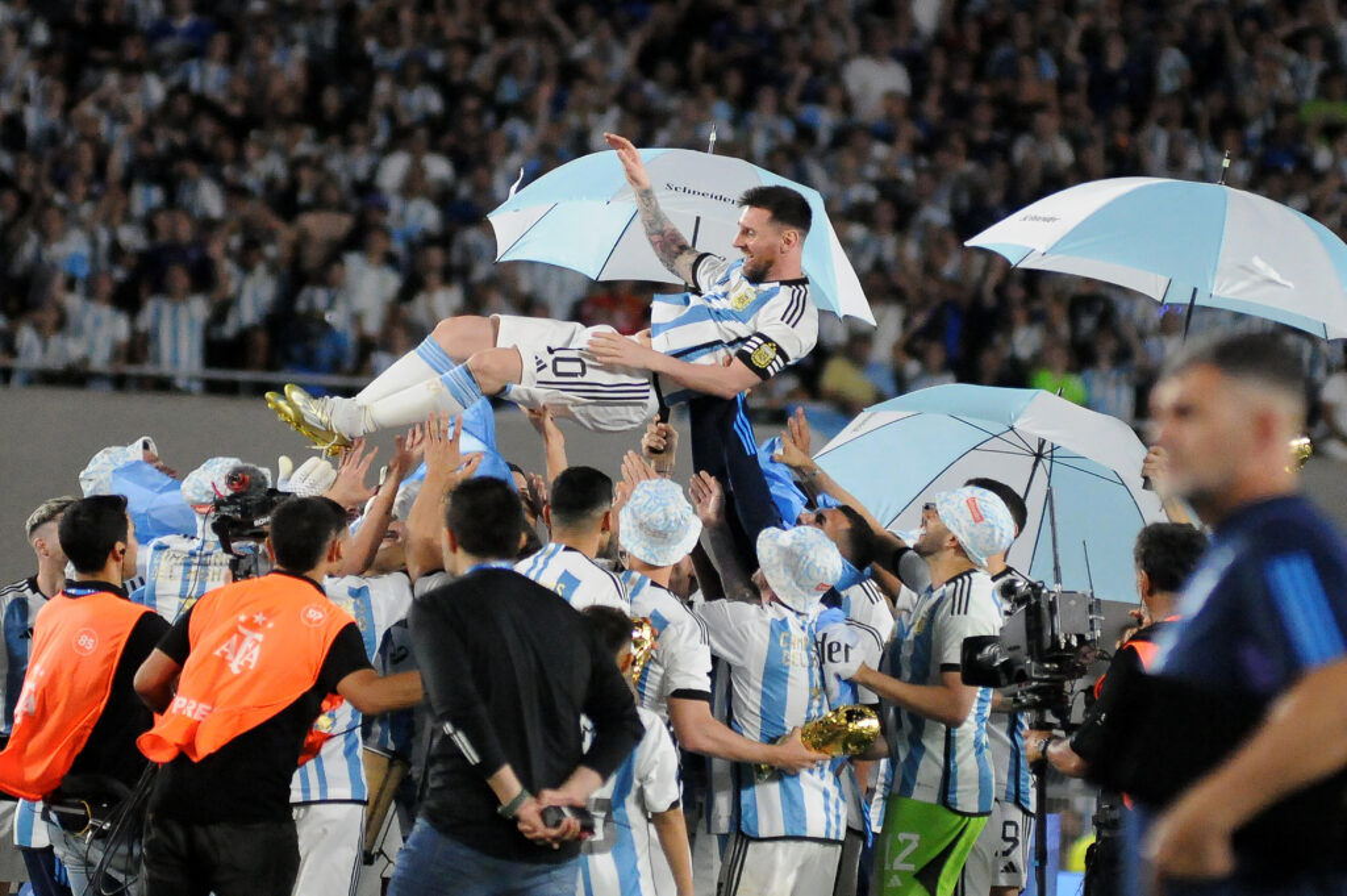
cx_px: 674
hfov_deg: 6.9
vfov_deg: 4.6
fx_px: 11216
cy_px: 448
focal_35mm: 300
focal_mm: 200
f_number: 3.2
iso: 2500
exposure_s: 1/2000
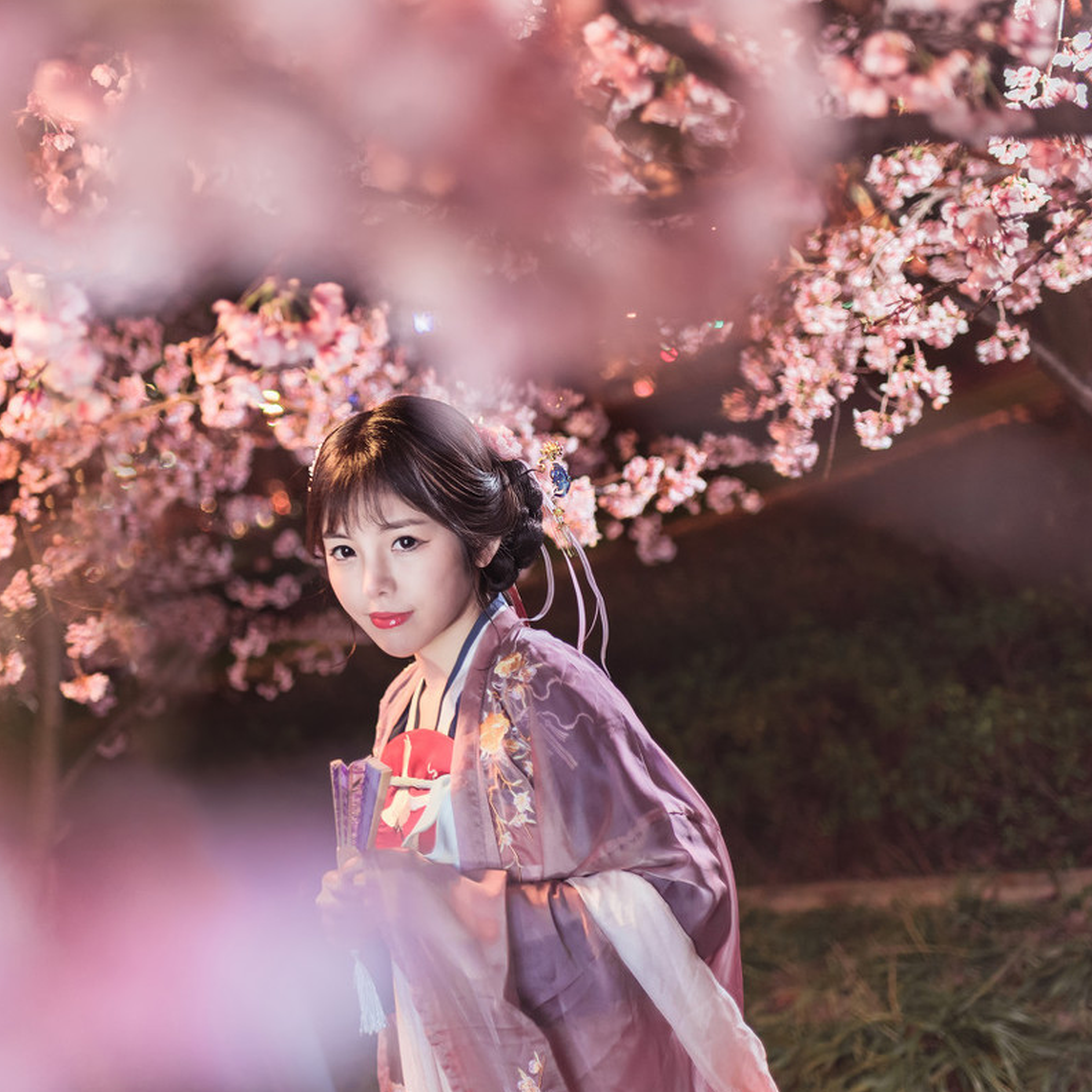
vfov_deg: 37.6
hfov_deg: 37.3
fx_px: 1606
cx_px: 390
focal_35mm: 45
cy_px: 549
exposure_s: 1/20
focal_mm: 35
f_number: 1.8
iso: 1600
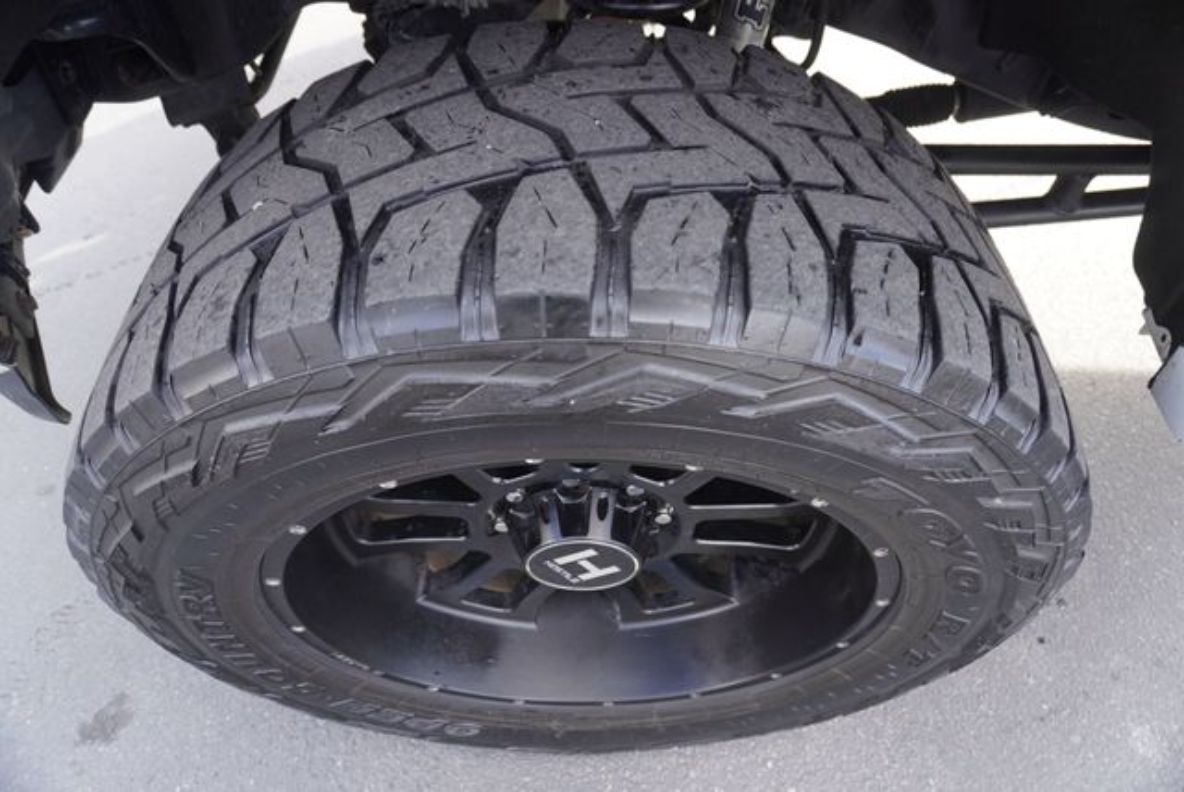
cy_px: 396
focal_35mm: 24
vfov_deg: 53.2
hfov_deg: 73.7
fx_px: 790
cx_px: 592
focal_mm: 16
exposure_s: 1/60
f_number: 4
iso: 160
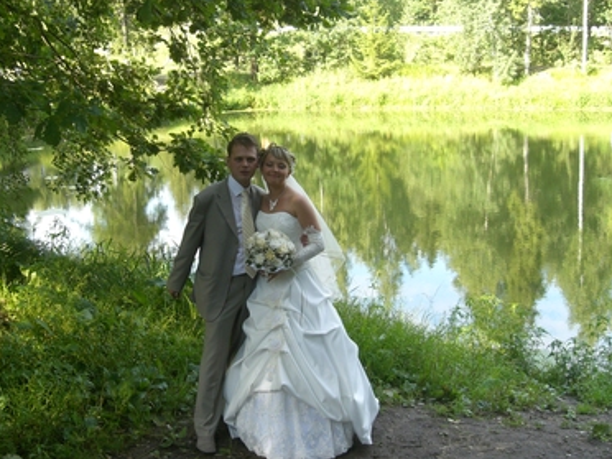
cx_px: 243
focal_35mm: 46
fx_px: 813
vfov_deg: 31.5
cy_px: 245
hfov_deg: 41.0
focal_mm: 6.3
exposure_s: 1/125
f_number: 3.1
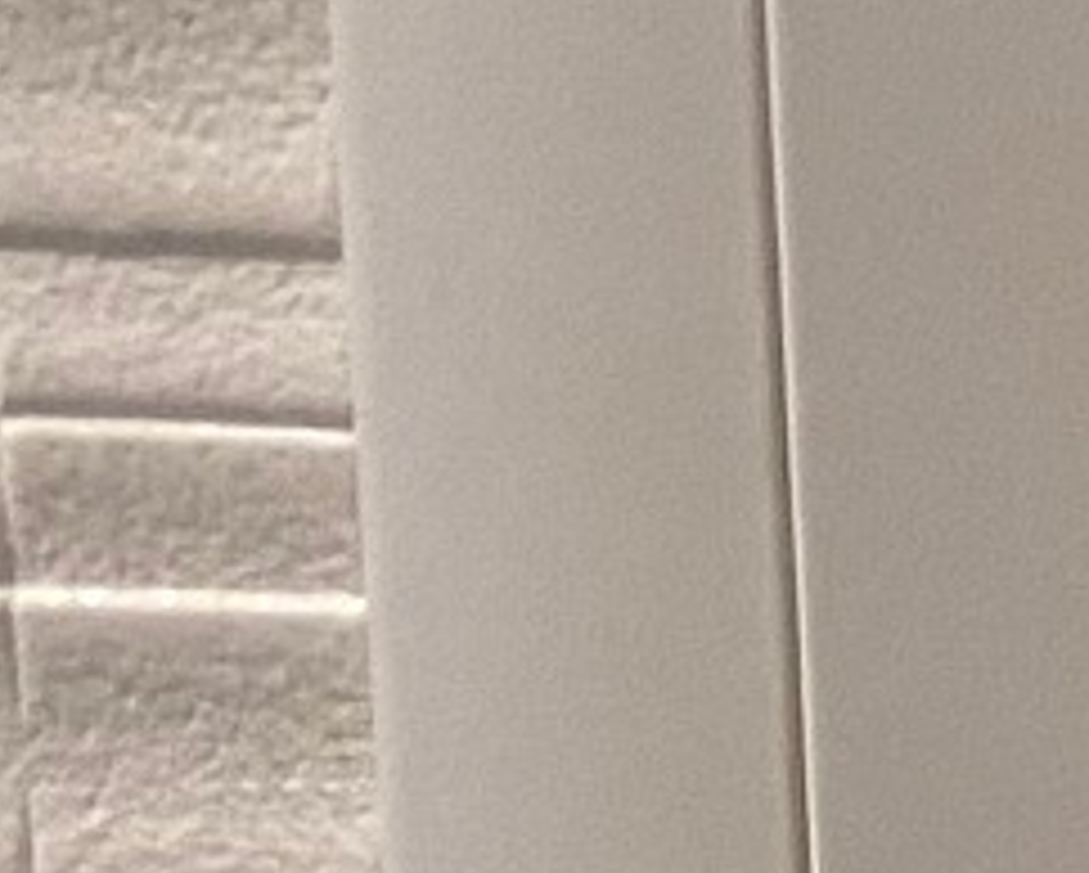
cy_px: 927
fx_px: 6806
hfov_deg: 7.0
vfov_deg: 7.3
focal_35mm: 211
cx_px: 4374
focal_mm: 4.25
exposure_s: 1/50
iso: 100
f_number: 1.8
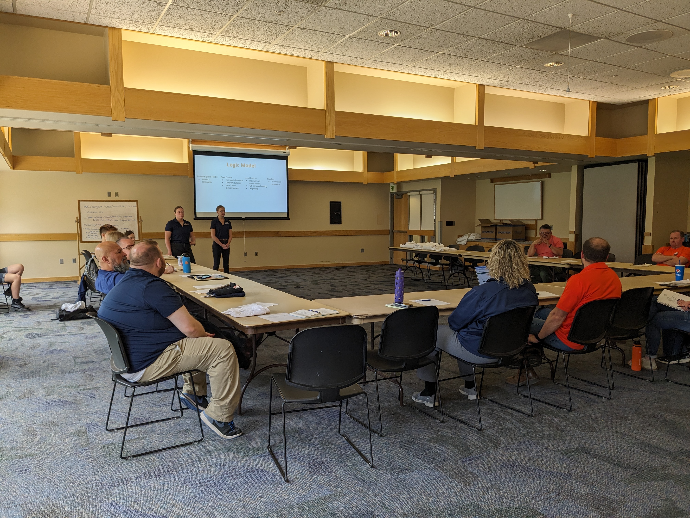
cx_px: 345
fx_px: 538
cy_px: 259
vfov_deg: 51.4
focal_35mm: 27
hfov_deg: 65.3
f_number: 1.73
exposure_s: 1/120
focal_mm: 4.38
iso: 68
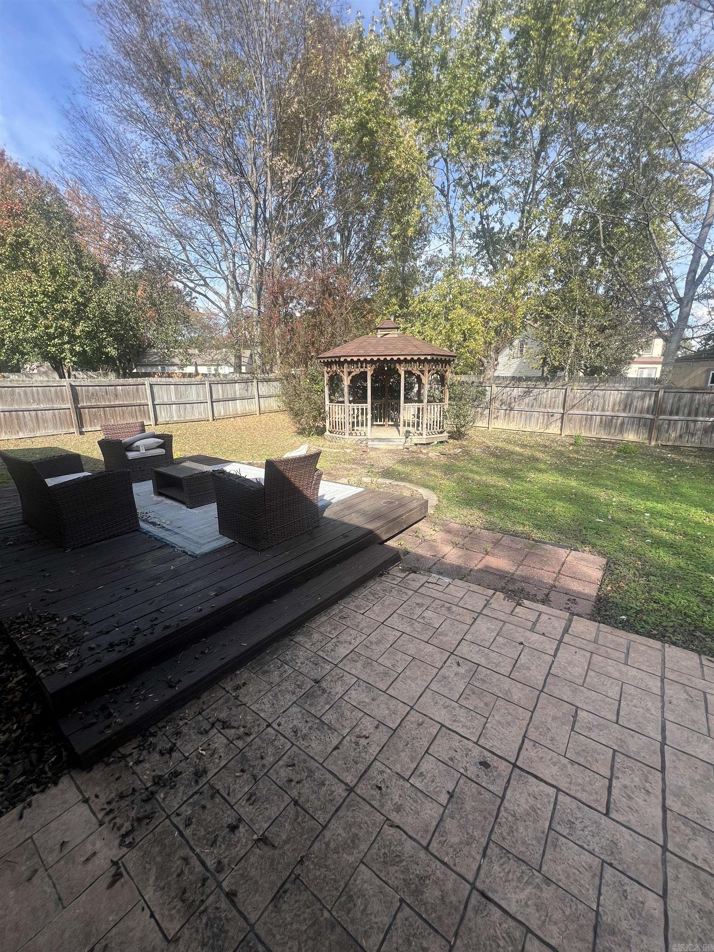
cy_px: 476
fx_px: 358
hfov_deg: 89.9
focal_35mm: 13
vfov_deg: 106.2
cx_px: 357
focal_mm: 1.57
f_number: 1.8
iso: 32
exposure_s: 1/661
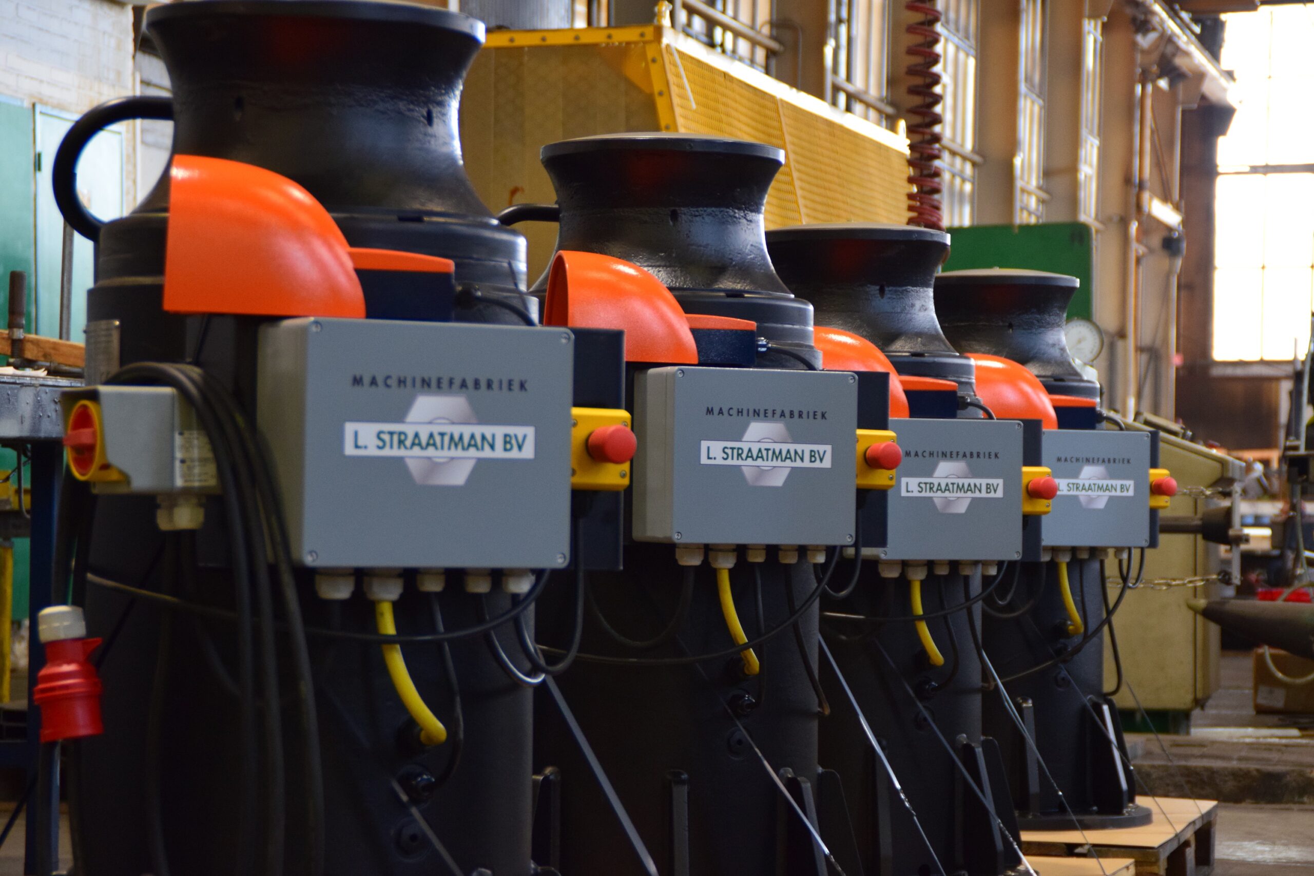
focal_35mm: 105
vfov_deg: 13.0
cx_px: 657
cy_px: 438
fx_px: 3832
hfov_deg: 19.5
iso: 1600
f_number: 5.6
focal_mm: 70
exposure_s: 1/80
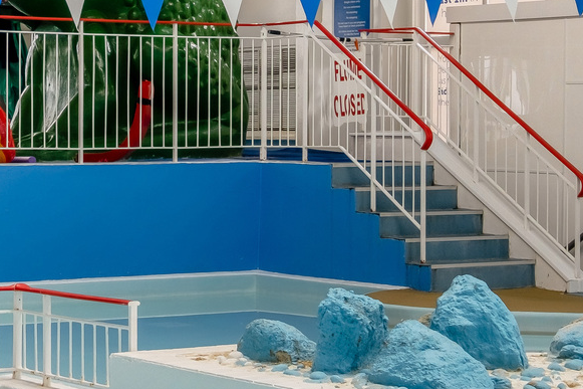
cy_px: 154
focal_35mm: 119
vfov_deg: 11.5
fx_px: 1926
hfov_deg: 16.8
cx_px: -3
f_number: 8
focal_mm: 24
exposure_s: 1/420
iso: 640
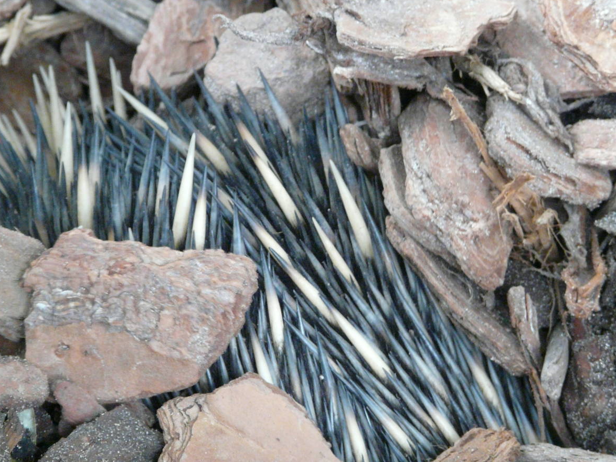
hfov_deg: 6.7
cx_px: 221
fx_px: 5286
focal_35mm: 297
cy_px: 274
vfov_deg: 5.0
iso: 400
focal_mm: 35.9
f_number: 3.6
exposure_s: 1/20
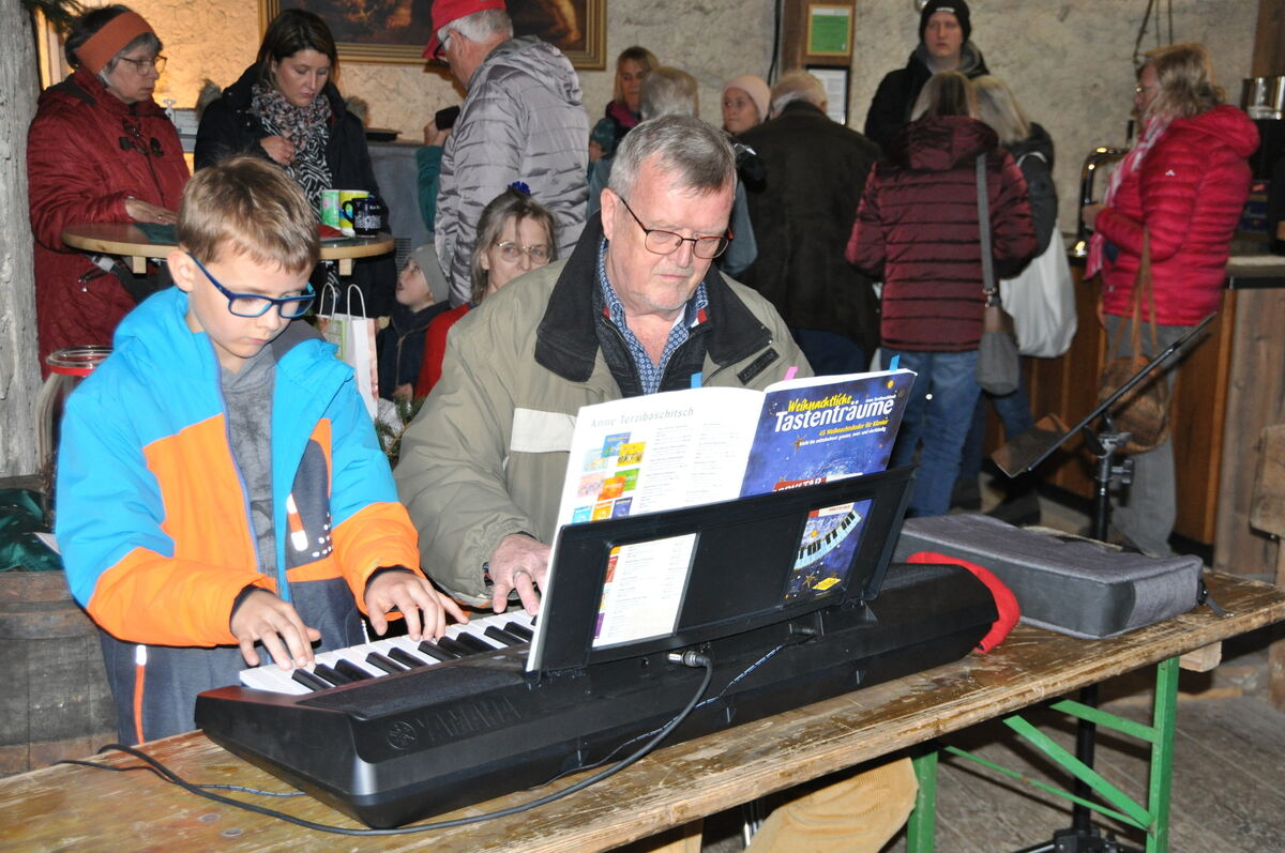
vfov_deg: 28.0
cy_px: 426
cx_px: 642
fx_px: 1711
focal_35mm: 48
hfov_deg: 41.2
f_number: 4.2
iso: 800
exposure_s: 1/60
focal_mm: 32
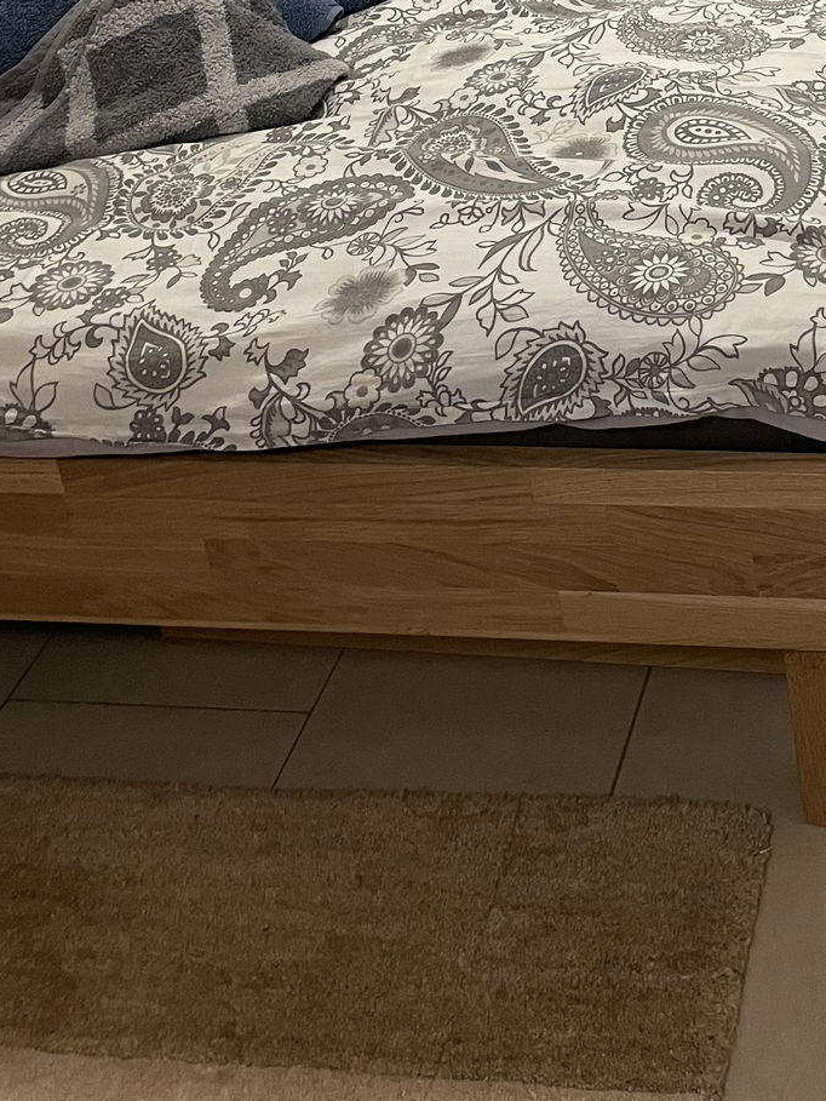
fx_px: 1940
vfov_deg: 28.8
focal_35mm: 61
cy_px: -101
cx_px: 797
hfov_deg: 23.2
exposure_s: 1/50
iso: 200
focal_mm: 4.2
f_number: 1.6
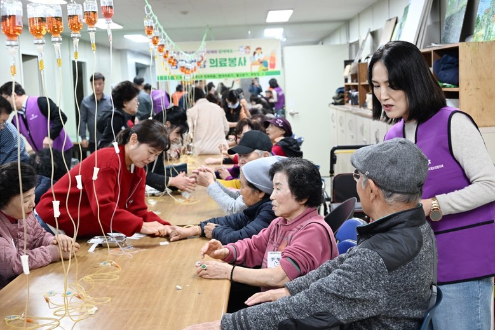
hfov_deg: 42.8
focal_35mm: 46
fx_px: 632
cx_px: 248
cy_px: 165
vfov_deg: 29.2
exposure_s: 1/60
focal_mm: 46
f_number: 5.3
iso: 1250
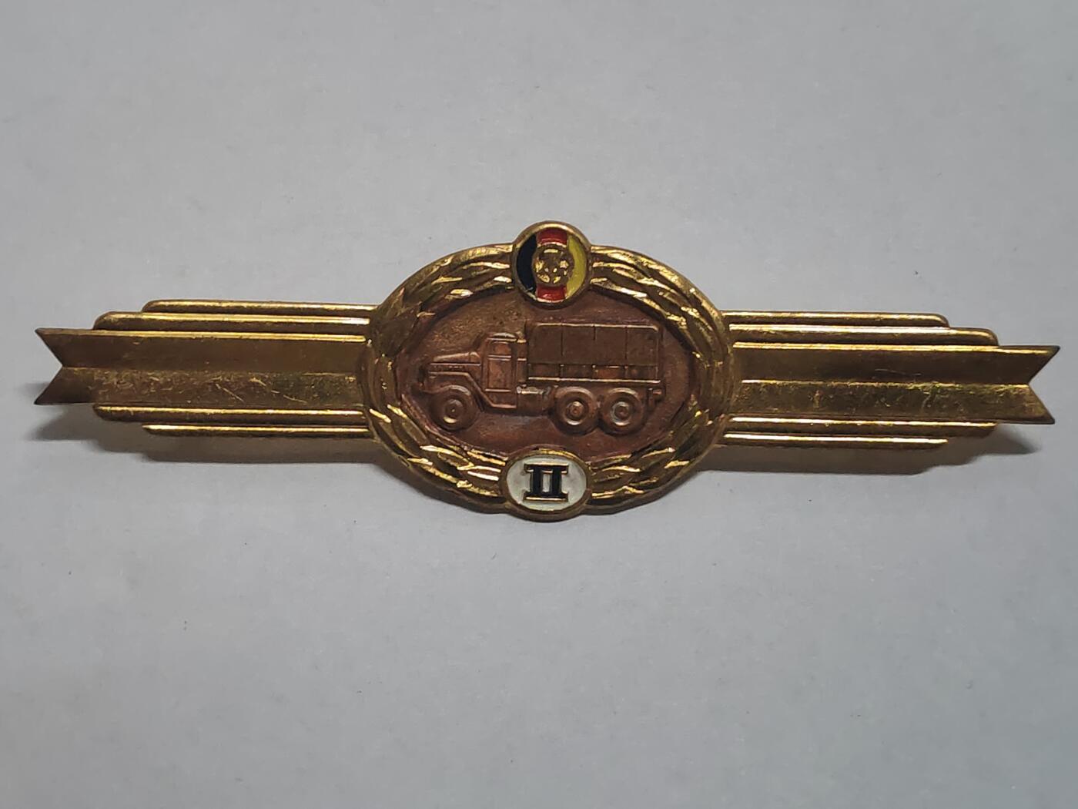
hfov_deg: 28.6
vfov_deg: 21.6
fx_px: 2118
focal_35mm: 68
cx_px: 539
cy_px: 404
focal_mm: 5.52
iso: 500
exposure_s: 1/33
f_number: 1.95
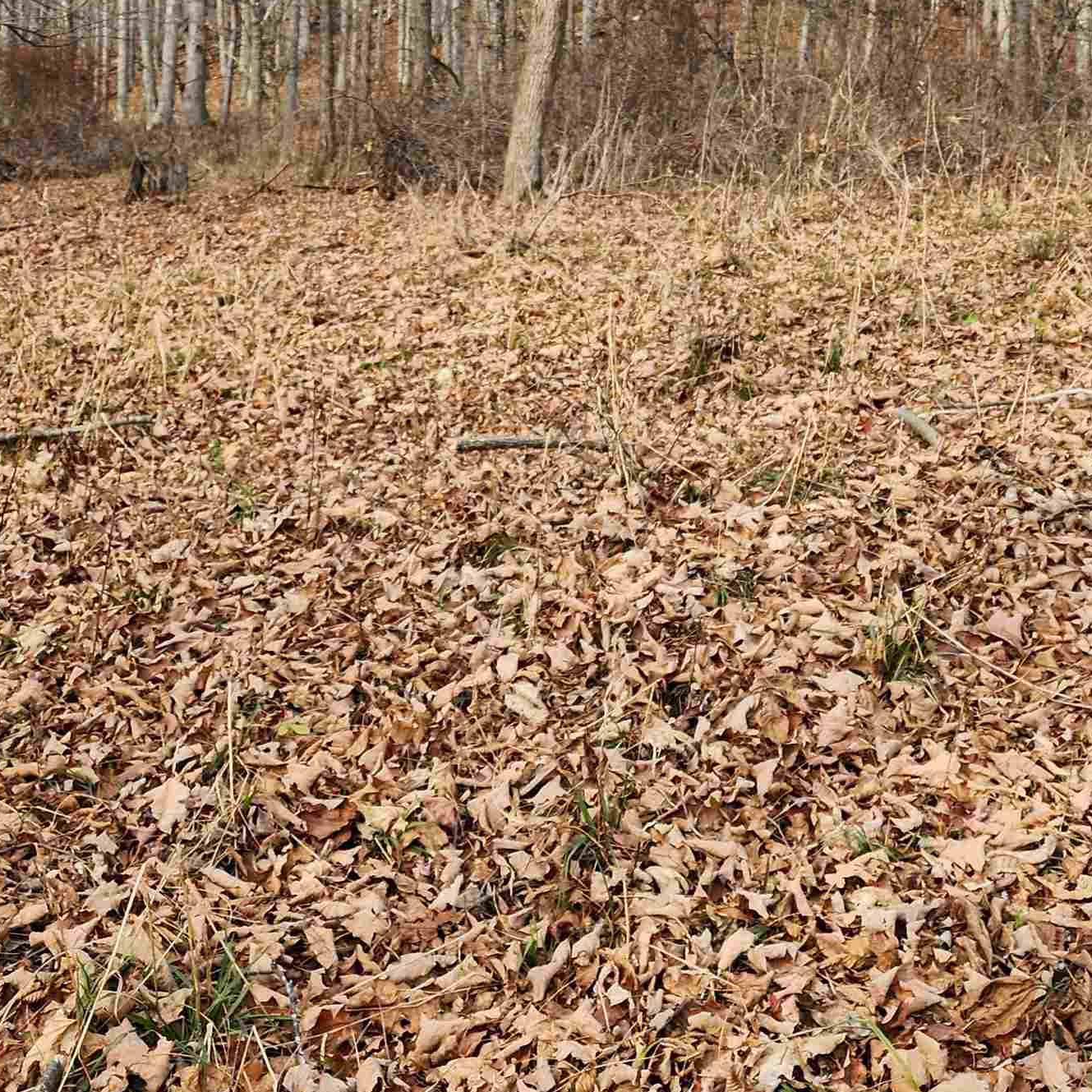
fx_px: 1677
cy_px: 335
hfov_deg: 36.1
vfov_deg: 35.6
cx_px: 556
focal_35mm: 47
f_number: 1.8
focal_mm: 6.4
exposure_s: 1/180
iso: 20
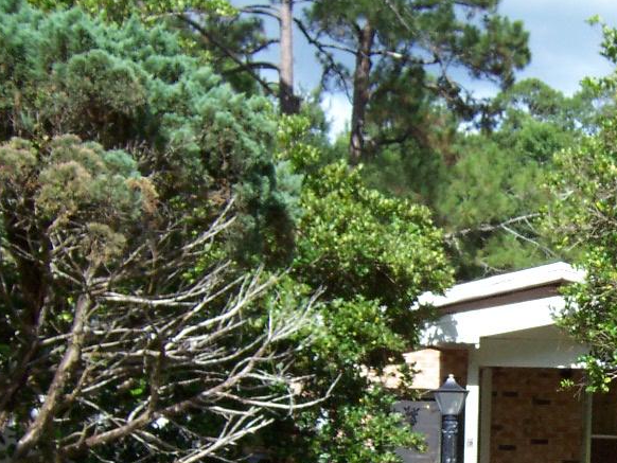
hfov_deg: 26.9
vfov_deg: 21.1
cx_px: 624
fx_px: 1213
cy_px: 439
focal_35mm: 68
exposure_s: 1/350
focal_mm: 5.5
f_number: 4
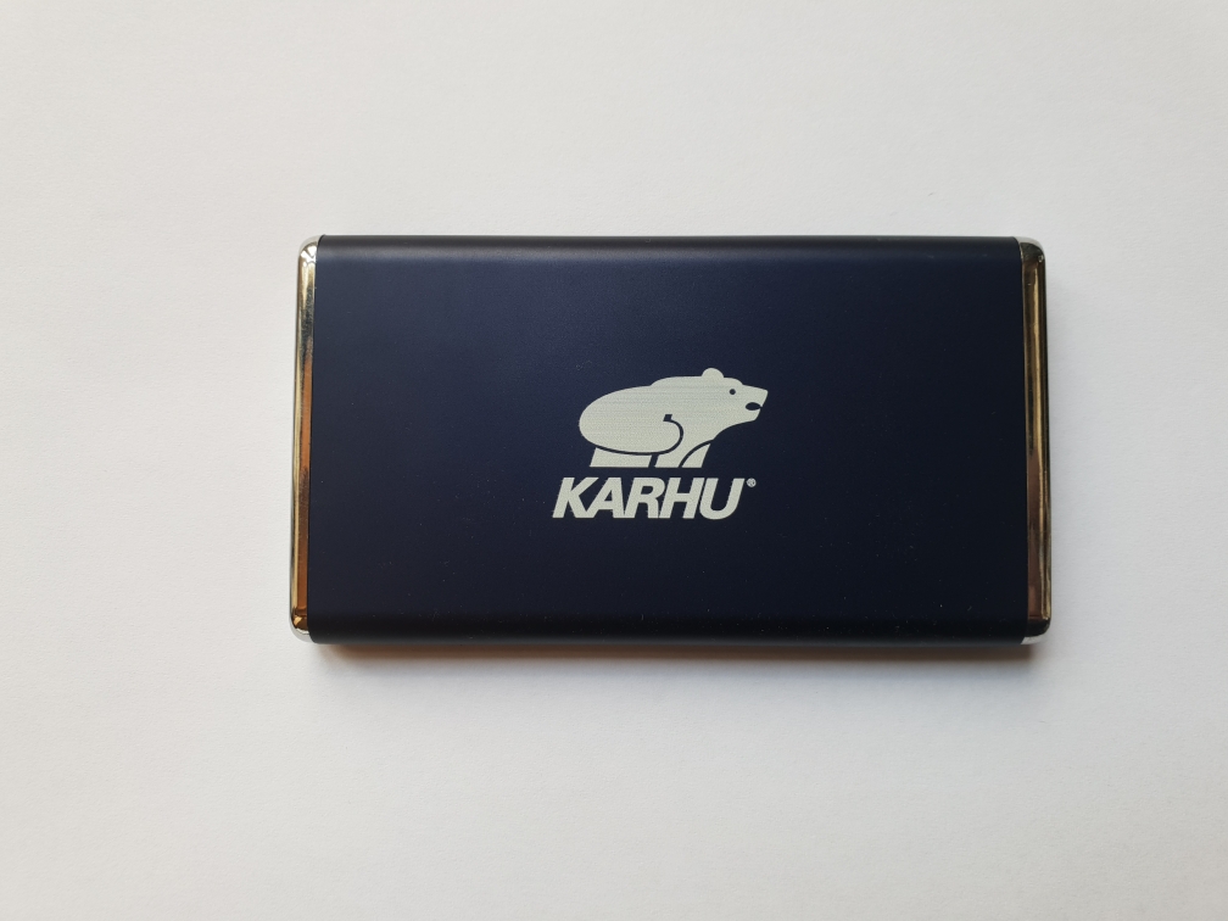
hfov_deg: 67.3
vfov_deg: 53.1
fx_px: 922
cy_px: 460
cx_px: 614
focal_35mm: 26
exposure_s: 1/50
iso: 64
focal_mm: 4.3
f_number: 2.4
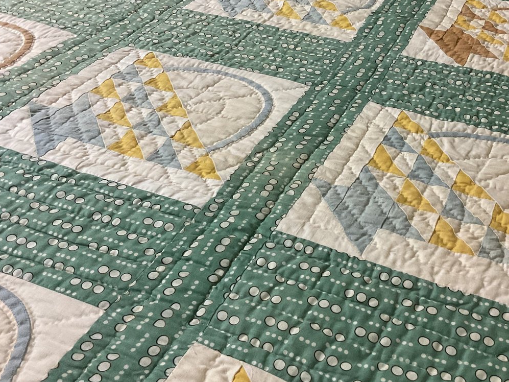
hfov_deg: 42.7
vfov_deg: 32.8
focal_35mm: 44
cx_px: 313
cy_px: 153
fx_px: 647
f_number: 1.8
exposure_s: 1/60
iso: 200
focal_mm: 3
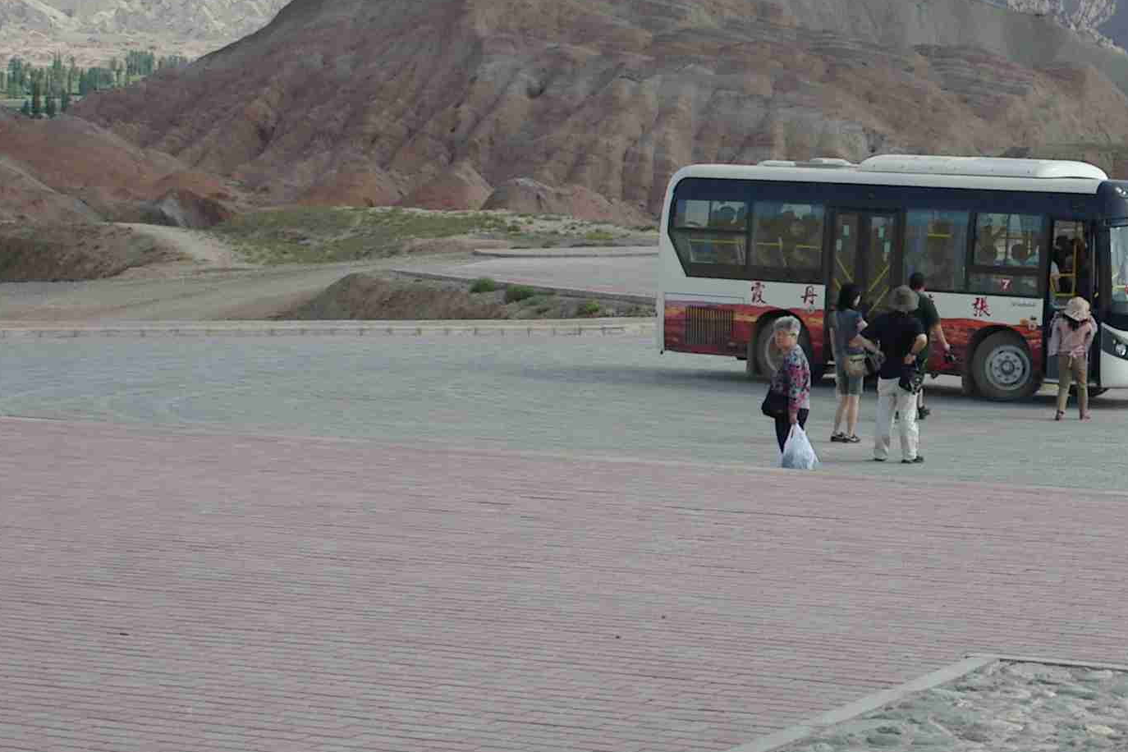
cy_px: 433
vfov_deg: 14.9
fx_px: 2882
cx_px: 1190
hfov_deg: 21.2
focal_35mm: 92
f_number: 8
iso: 400
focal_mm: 28
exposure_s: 1/750
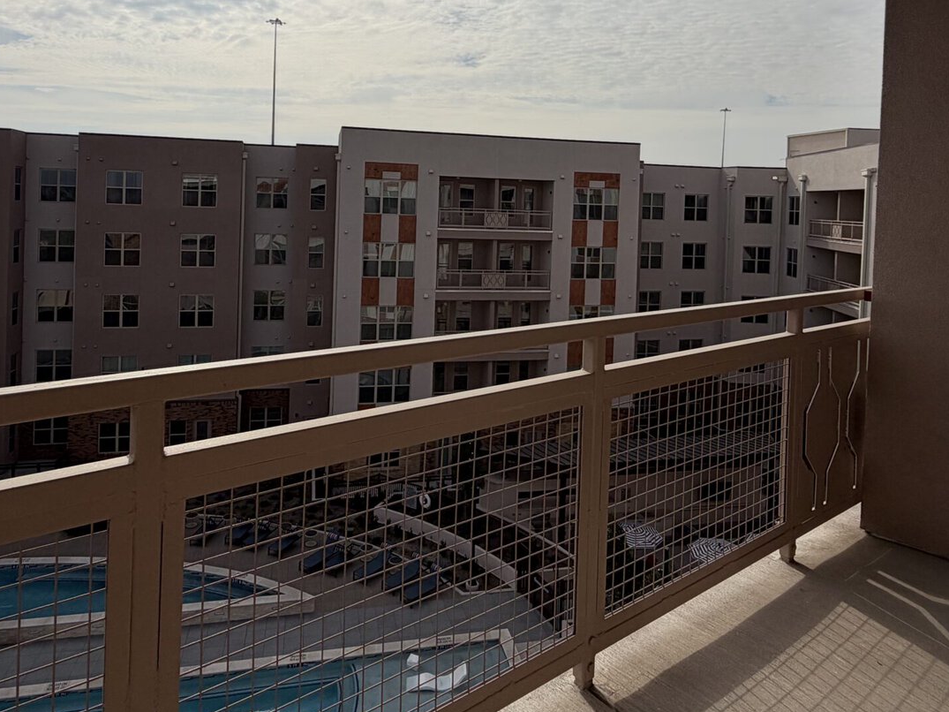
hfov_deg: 69.4
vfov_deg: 53.3
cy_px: 212
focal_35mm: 25
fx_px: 685
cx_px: 472
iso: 20
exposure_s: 1/3891
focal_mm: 2.22
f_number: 2.2
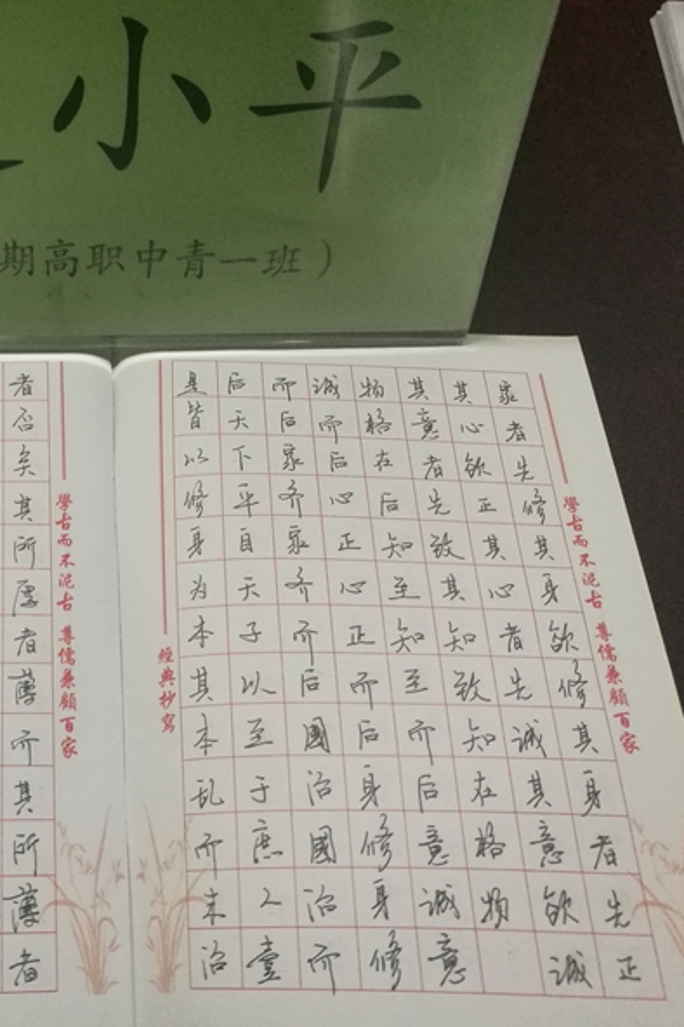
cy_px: 509
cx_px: 76
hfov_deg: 33.3
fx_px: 1083
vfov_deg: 50.7
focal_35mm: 38
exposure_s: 1/24
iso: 500
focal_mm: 4.5
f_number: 2.2
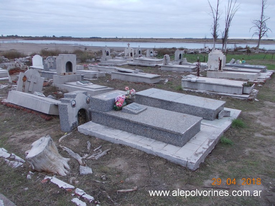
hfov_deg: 63.5
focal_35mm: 28
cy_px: 103
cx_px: 138
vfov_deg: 49.7
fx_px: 222
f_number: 2.7
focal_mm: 4
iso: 80
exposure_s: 1/25
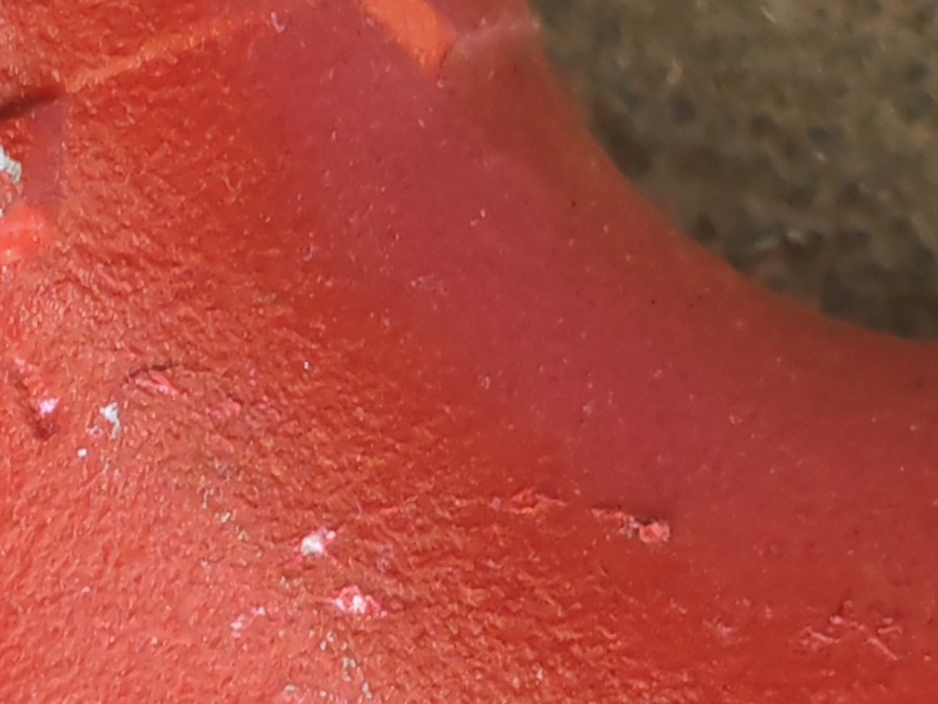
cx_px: -44
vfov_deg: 9.5
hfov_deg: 12.8
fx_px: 4119
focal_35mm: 152
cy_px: 977
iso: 500
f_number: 1.9
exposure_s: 1/100
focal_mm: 6.12
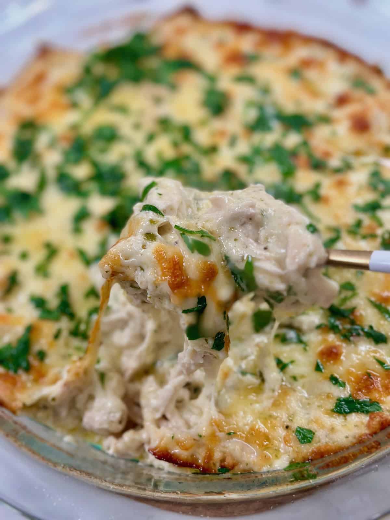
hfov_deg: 30.3
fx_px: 721
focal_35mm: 48
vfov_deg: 39.7
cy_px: 260
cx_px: 195
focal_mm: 6.9
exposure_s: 1/120
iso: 100
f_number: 1.8
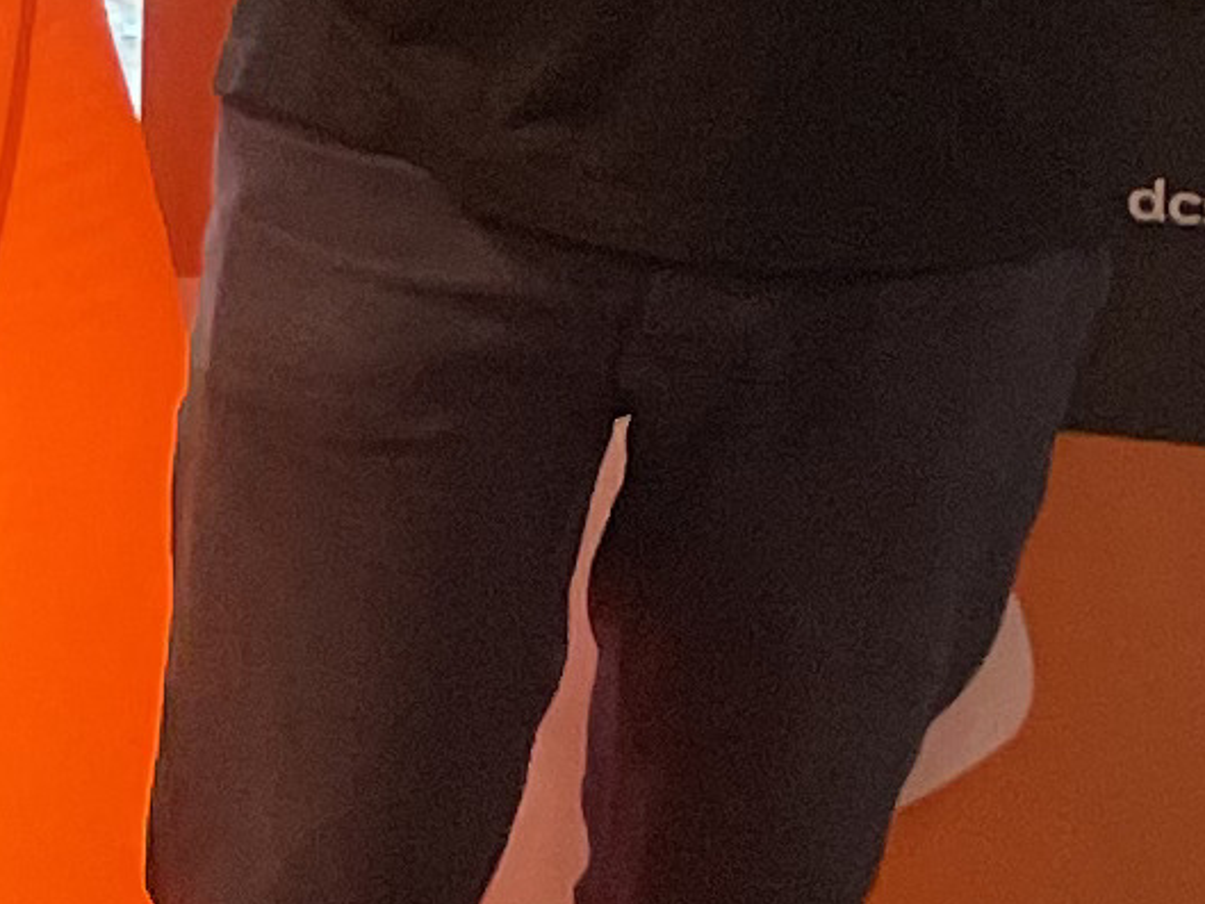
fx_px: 6894
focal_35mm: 198
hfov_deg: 9.3
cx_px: -1262
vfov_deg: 7.3
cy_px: -688
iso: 100
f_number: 1.6
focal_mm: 4.2
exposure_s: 1/121
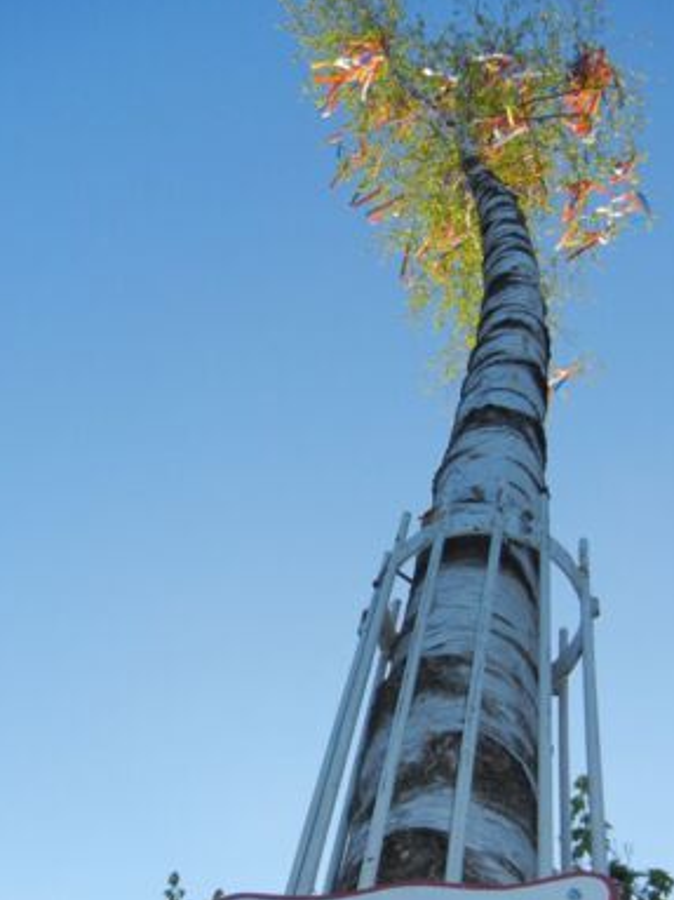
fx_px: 1221
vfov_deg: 39.9
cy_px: 604
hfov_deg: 30.9
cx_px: 355
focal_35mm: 47
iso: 160
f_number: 3.5
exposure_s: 1/538
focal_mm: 5.4
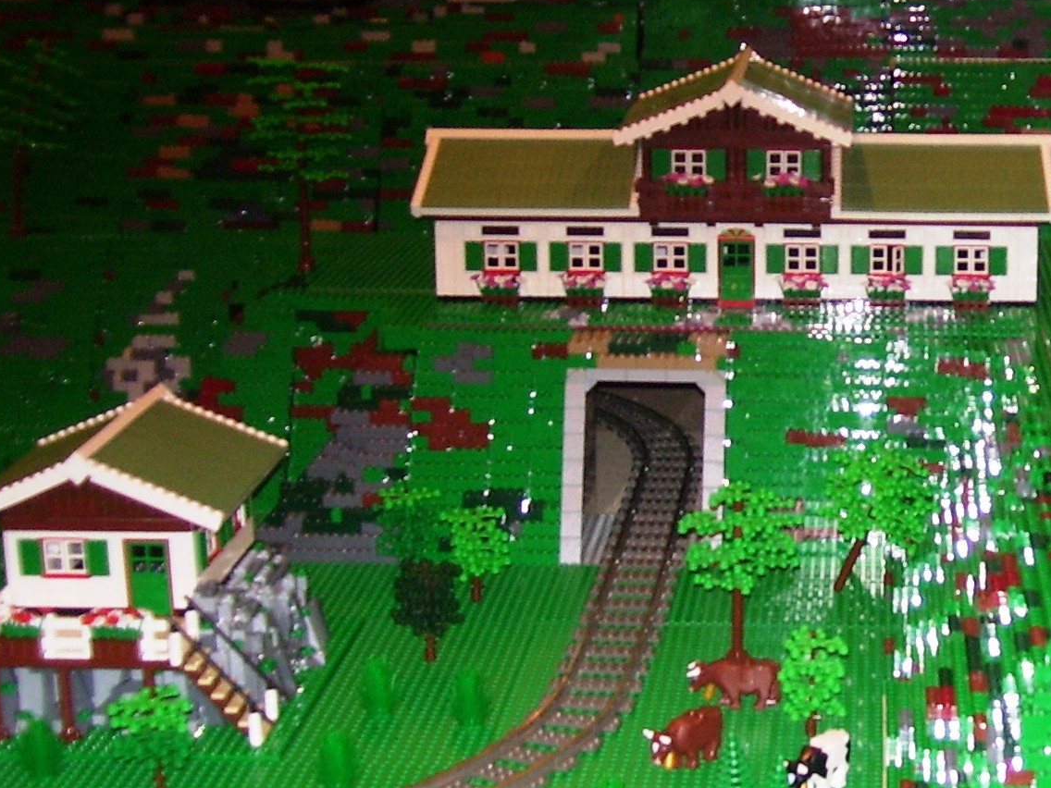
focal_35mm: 73
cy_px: 375
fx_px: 2216
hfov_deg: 25.8
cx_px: 953
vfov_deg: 20.2
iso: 80
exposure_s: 1/60
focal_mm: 6
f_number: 2.7
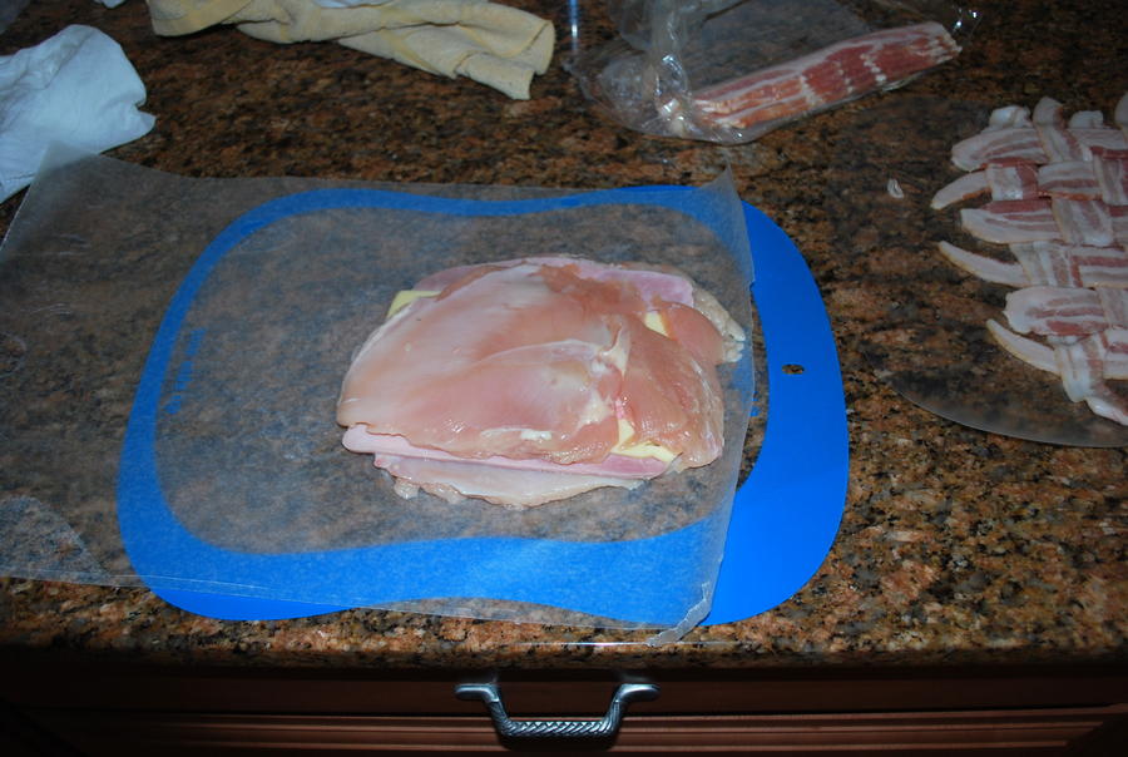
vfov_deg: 43.8
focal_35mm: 30
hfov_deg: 61.8
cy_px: 378
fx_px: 942
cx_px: 564
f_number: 3.8
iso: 200
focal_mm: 20
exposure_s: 1/60
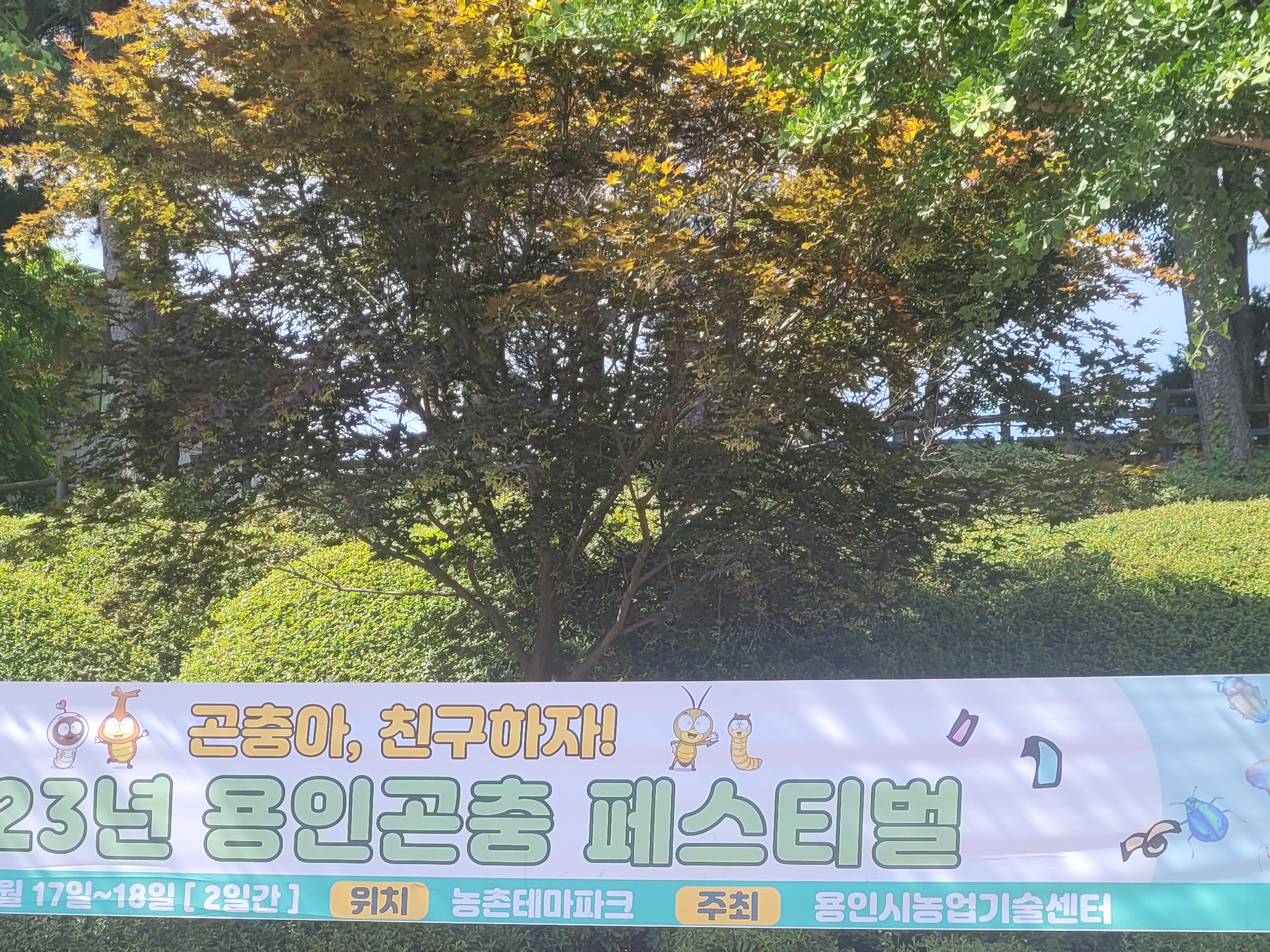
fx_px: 1834
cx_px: 524
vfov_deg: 27.8
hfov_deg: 38.1
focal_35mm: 50
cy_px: 892
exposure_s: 1/794
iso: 40
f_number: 1.8
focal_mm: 5.4
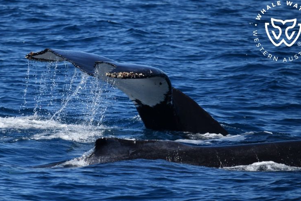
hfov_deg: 3.2
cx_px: 153
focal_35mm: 649
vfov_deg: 2.1
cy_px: 108
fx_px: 5427
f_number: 6.3
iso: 1100
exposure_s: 1/8000
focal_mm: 600
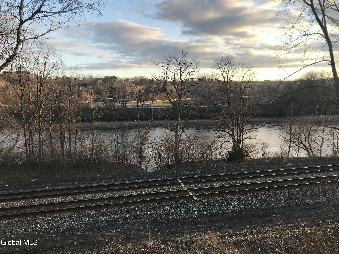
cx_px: 170
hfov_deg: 63.4
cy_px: 127
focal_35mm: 28
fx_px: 274
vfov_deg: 49.7
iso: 20
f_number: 1.8
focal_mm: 3.99
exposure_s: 1/357
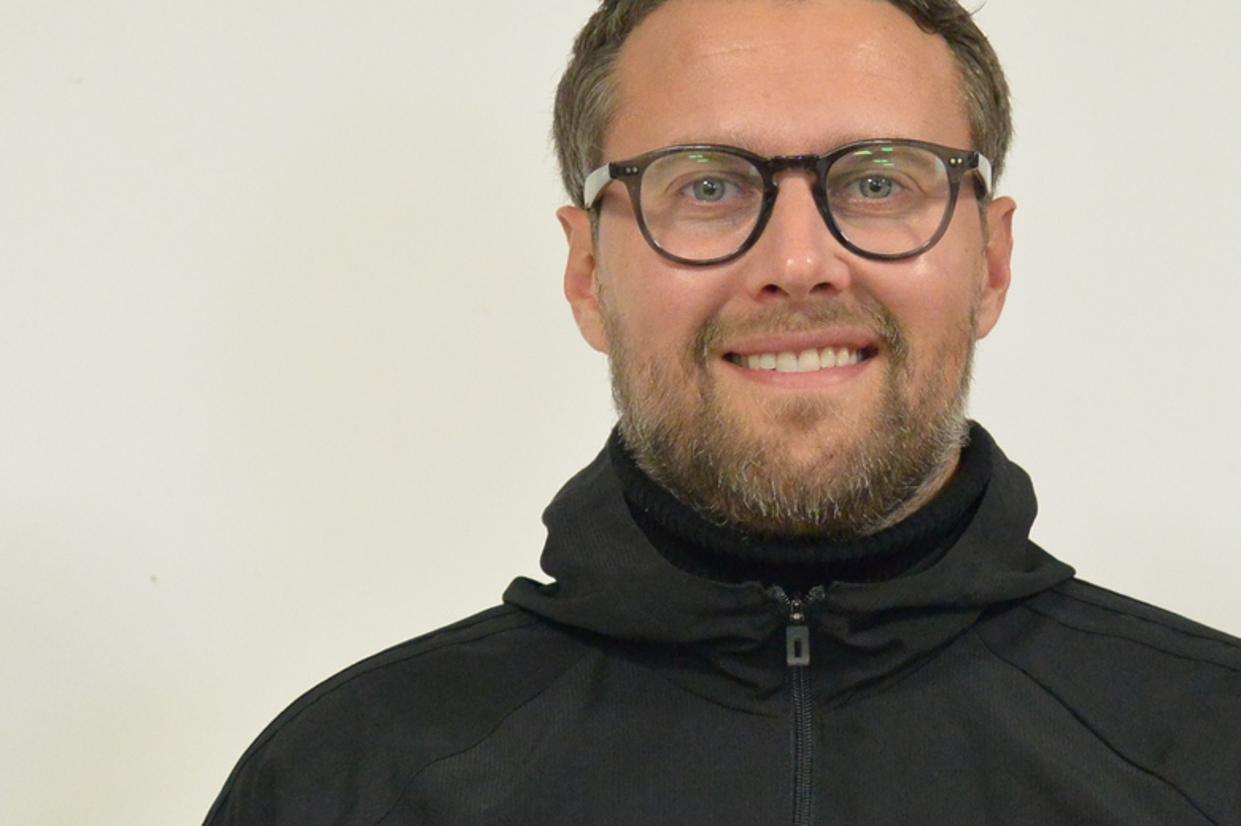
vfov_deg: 22.6
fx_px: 2067
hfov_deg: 33.3
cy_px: 365
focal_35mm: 60
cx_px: 736
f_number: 1.8
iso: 800
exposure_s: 1/100
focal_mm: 18.5
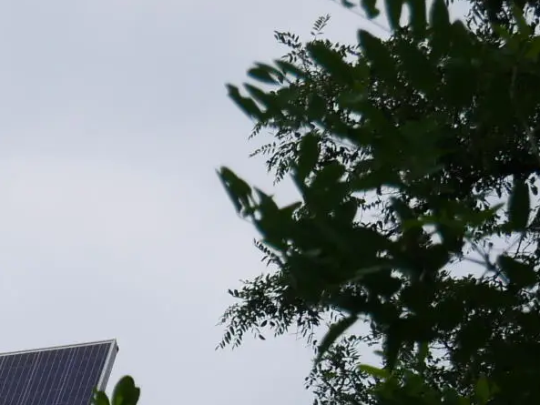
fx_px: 4447
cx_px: -528
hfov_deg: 6.7
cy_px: 800
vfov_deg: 5.1
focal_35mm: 285
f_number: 5.6
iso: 200
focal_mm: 33
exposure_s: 1/800
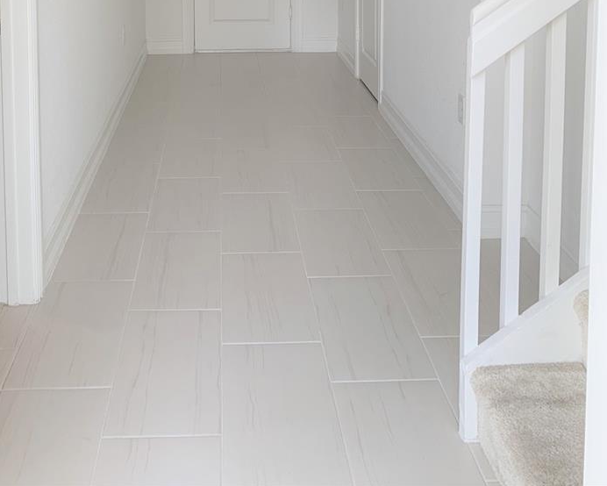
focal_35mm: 44
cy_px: -39
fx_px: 791
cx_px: 239
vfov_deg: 30.8
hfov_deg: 41.8
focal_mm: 4.25
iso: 40
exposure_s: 1/121
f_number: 1.8
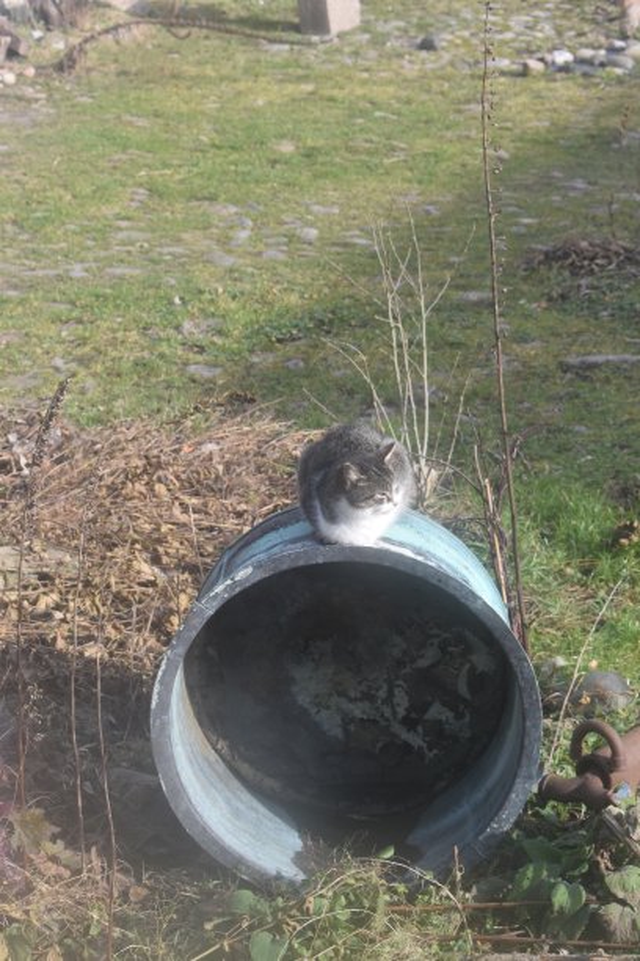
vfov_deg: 24.6
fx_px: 2200
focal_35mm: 82
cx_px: 320
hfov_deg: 16.6
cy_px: 480
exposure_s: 1/250
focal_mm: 55
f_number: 8
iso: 400
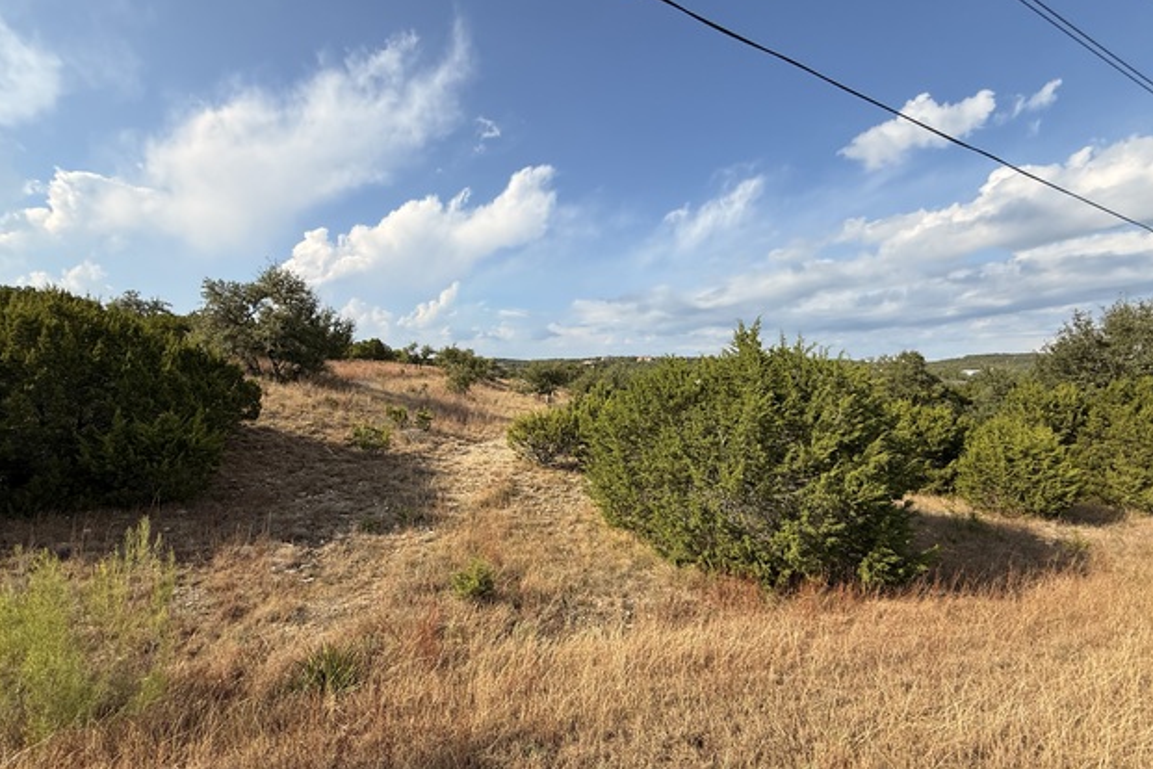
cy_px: 424
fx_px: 480
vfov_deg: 77.1
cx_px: 561
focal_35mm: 15
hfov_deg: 100.4
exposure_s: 1/1795
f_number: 2.2
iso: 50
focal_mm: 2.22
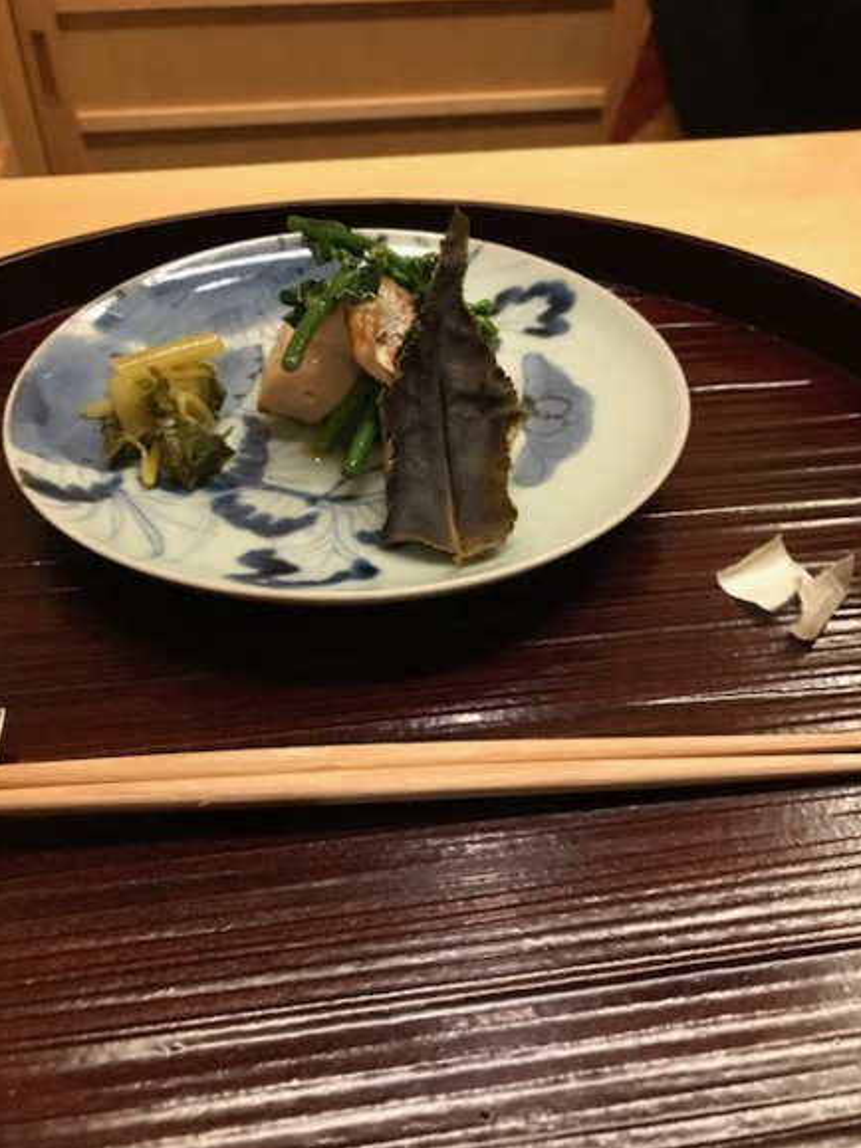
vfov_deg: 61.7
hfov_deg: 48.2
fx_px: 962
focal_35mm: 29
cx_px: 438
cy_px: 577
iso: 100
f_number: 1.8
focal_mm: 3.99
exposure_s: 1/8
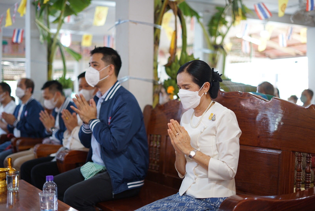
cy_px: 106
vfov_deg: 27.0
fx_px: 438
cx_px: 158
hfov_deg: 39.6
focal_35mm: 50
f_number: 1.8
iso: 400
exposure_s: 1/80
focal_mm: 50
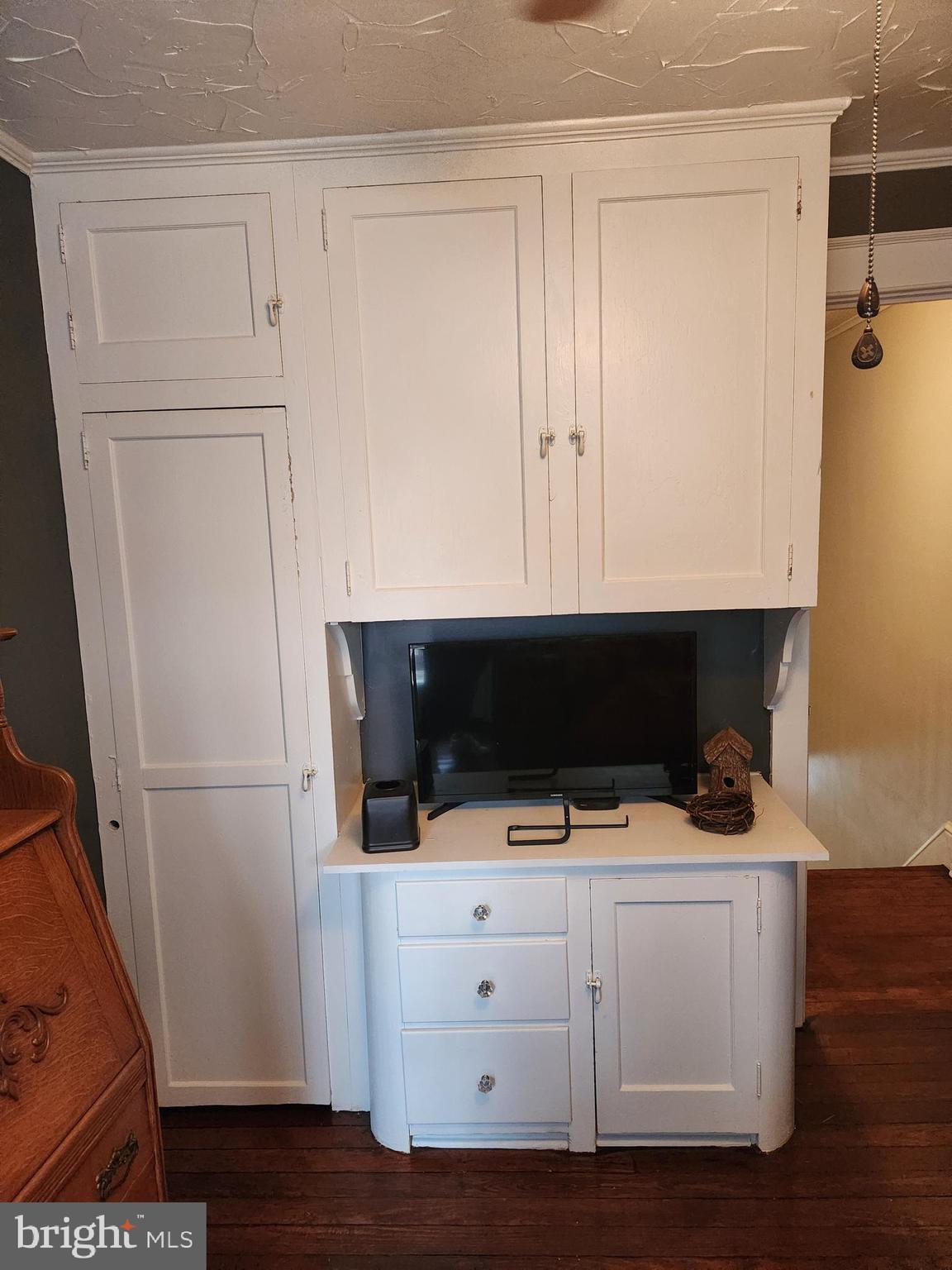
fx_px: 843
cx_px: 476
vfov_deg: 73.9
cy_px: 635
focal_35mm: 23
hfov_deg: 58.9
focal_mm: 5.4
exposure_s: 1/120
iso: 1000
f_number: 1.8
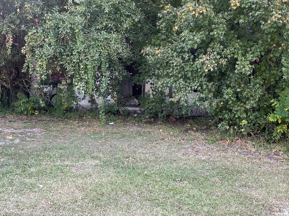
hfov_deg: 43.5
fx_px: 359
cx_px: 181
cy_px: 74
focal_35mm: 43
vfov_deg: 33.3
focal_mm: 5.1
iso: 80
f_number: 1.6
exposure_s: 1/121
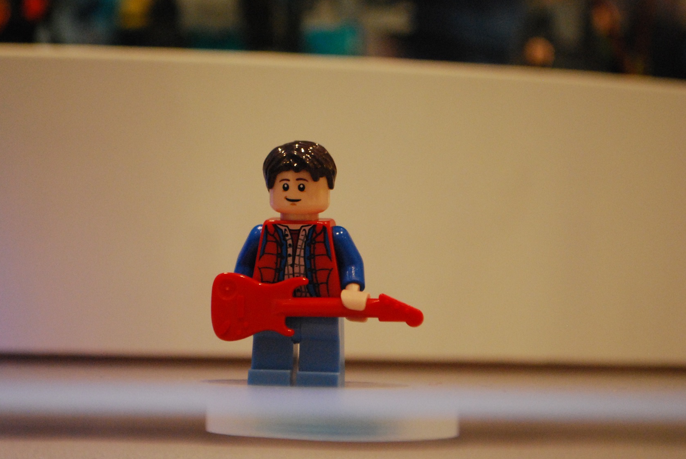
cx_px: 291
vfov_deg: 14.4
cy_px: 248
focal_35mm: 96
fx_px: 1824
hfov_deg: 21.3
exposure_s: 1/30
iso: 1600
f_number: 5.6
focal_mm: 55
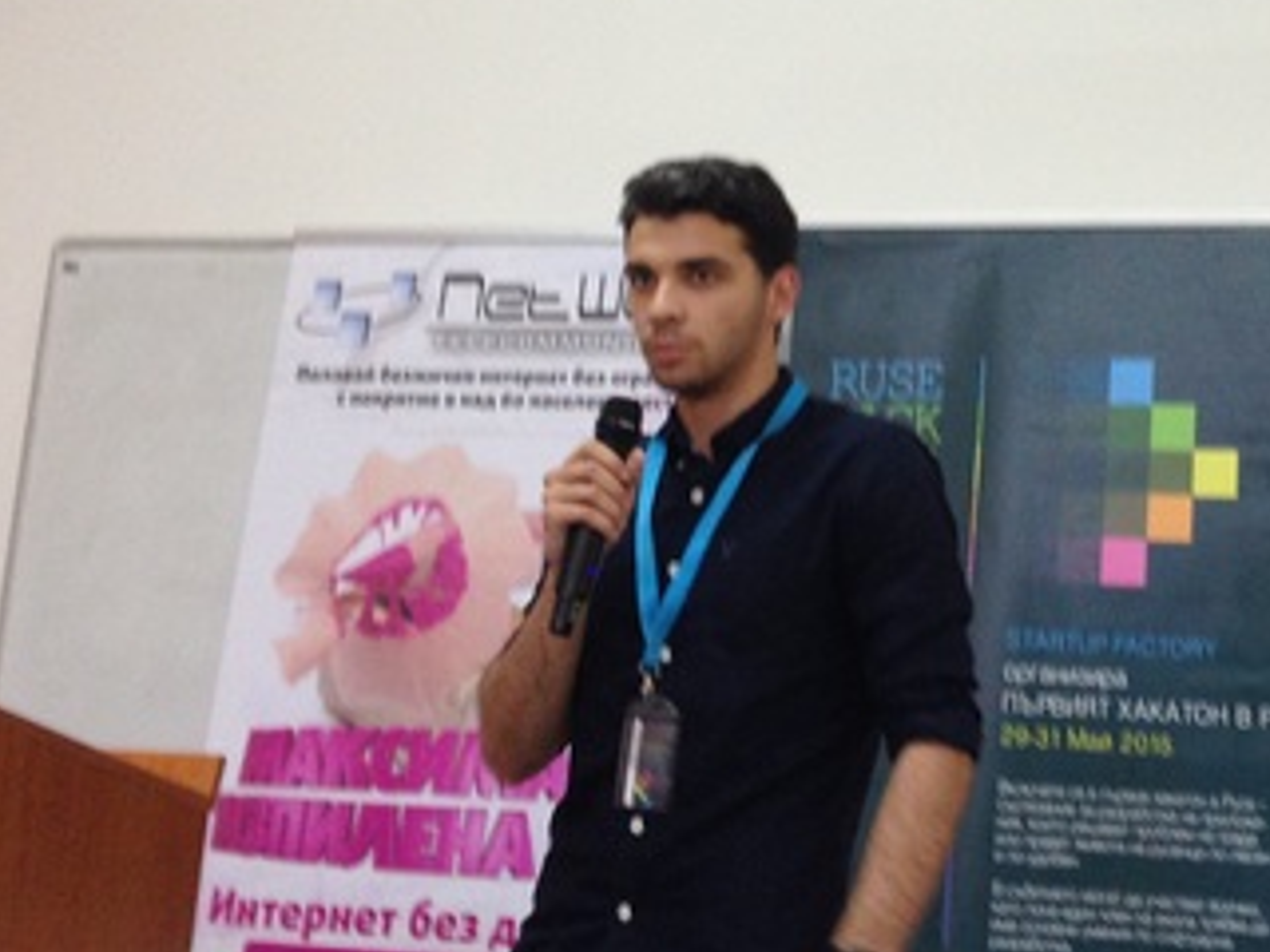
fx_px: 2421
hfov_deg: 28.6
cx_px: 1048
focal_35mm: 66
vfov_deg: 21.8
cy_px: 131
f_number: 2.4
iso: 125
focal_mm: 4.12
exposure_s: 1/20
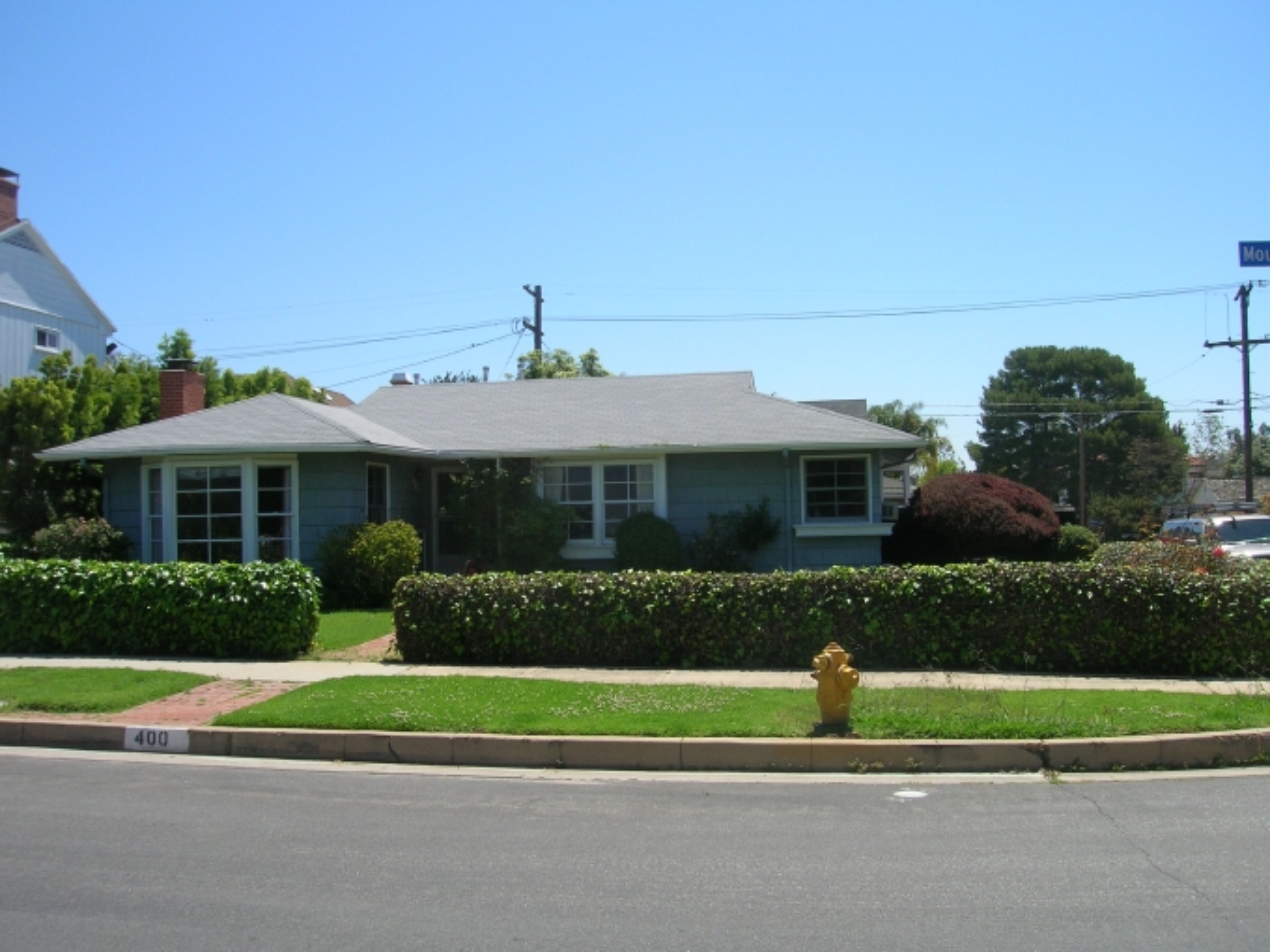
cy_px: 476
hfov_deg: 54.0
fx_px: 1247
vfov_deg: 41.8
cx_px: 635
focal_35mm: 34
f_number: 4.9
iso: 50
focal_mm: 5.7
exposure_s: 1/365
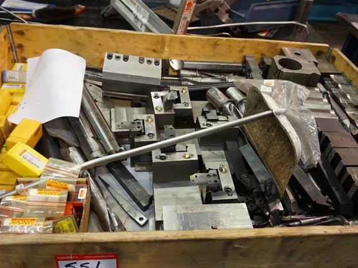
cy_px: 120
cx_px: 185
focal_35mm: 30
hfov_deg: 60.0
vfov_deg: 46.7
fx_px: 310
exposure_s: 1/160
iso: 3200
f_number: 3.5
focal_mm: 16
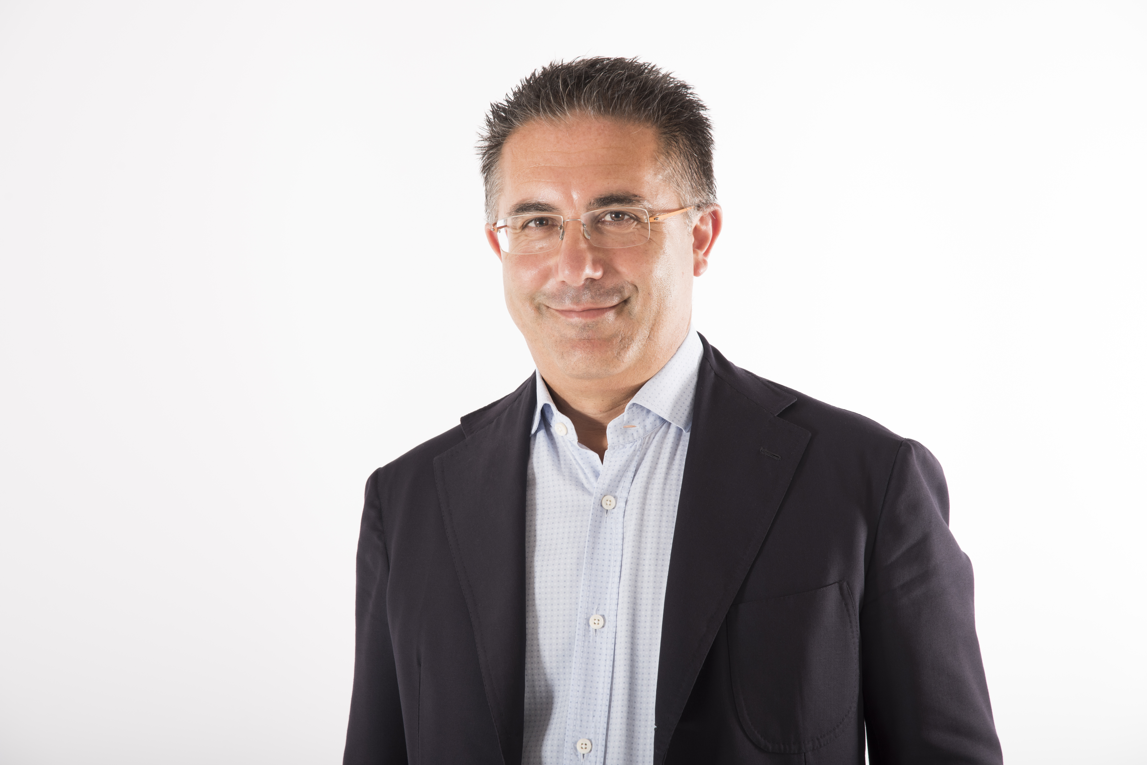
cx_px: 574
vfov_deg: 11.4
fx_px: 3824
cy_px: 382
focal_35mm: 120
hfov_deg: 17.1
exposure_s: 1/200
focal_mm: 120
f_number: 10
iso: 200
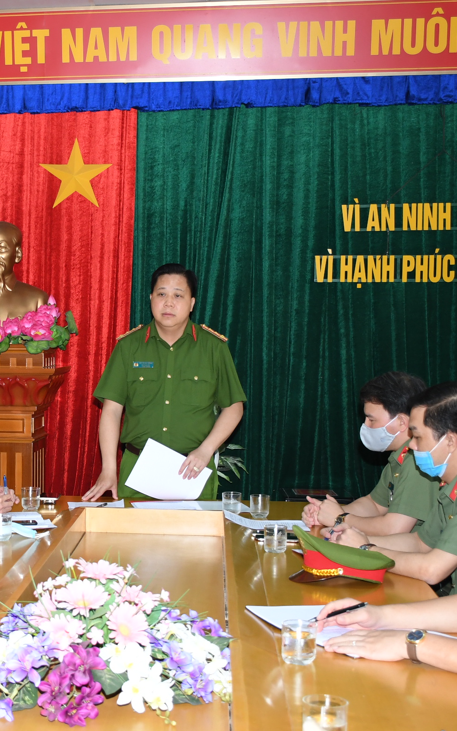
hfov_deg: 20.2
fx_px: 1254
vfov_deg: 32.5
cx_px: 39
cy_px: 381
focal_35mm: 63
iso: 500
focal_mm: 23
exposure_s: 1/250
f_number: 4
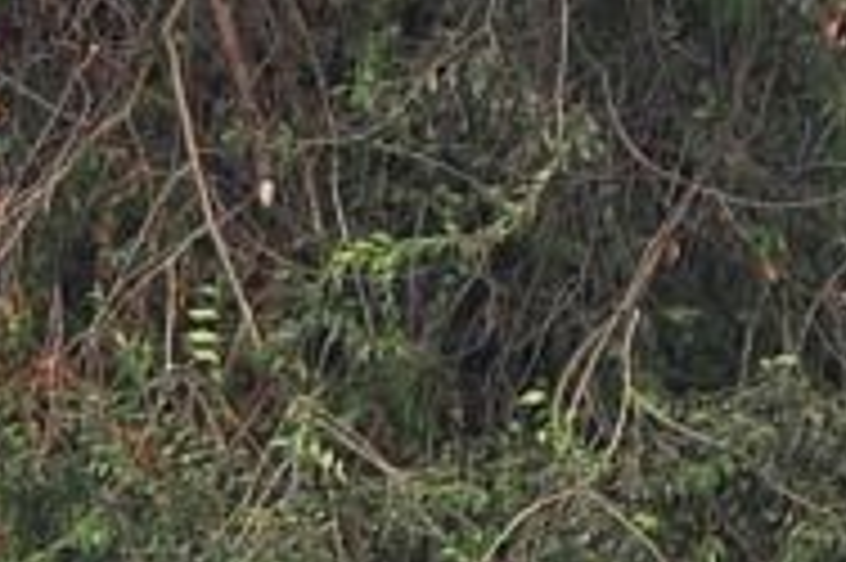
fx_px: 24324
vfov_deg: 1.3
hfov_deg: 2.0
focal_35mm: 1036
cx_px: -1343
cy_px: 1169
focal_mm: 92
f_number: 5.6
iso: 400
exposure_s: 1/1000
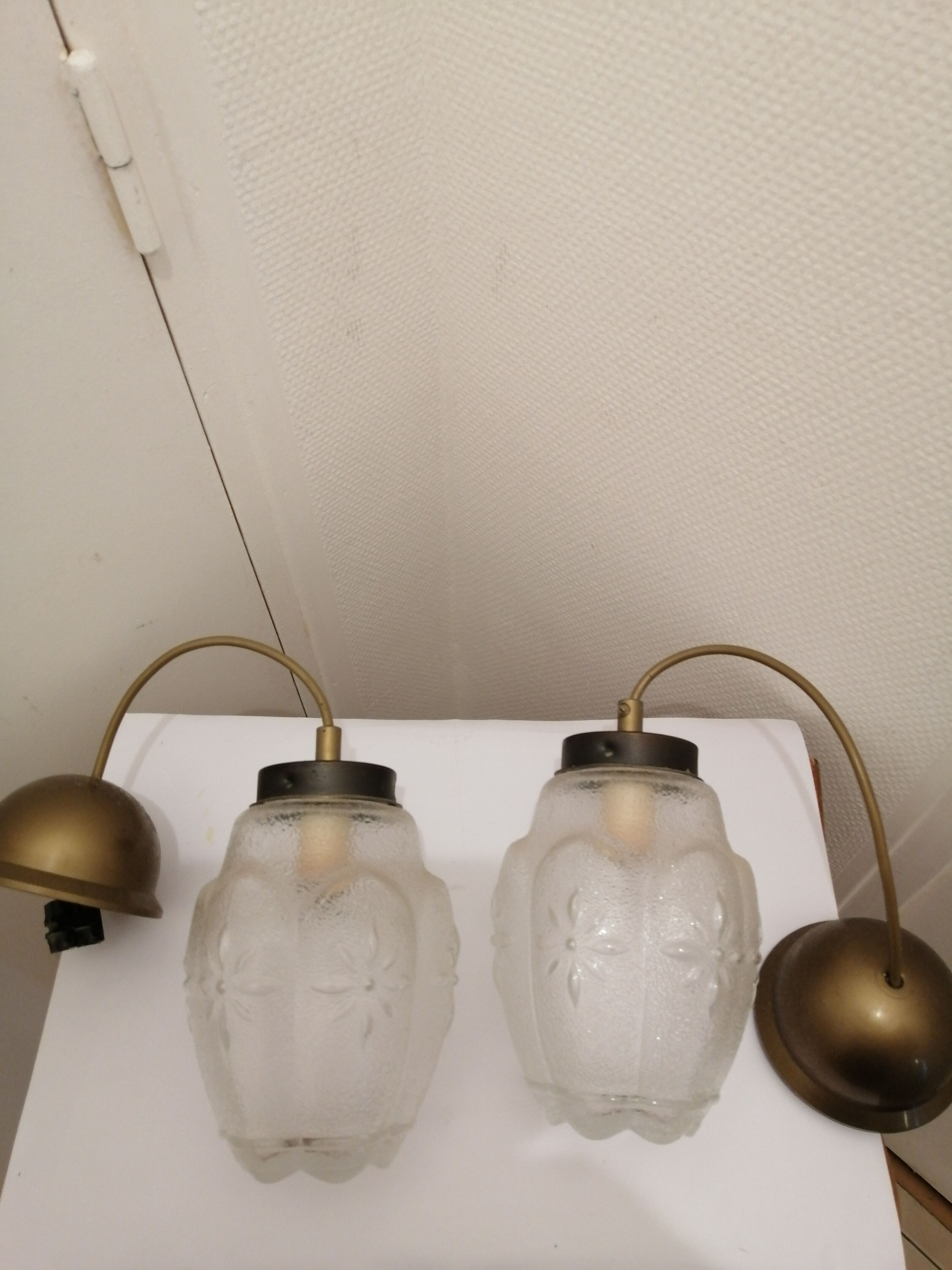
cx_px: 476
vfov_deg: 67.3
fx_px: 953
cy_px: 635
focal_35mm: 26
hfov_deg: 53.1
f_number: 1.8
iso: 320
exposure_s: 1/33.3
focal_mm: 3.96
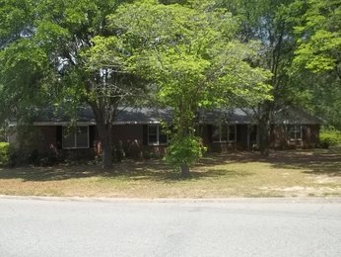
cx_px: 170
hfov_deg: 55.3
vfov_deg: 43.0
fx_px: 325
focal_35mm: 33
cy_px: 128
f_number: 8
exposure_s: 1/100
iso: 64
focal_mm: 5.9
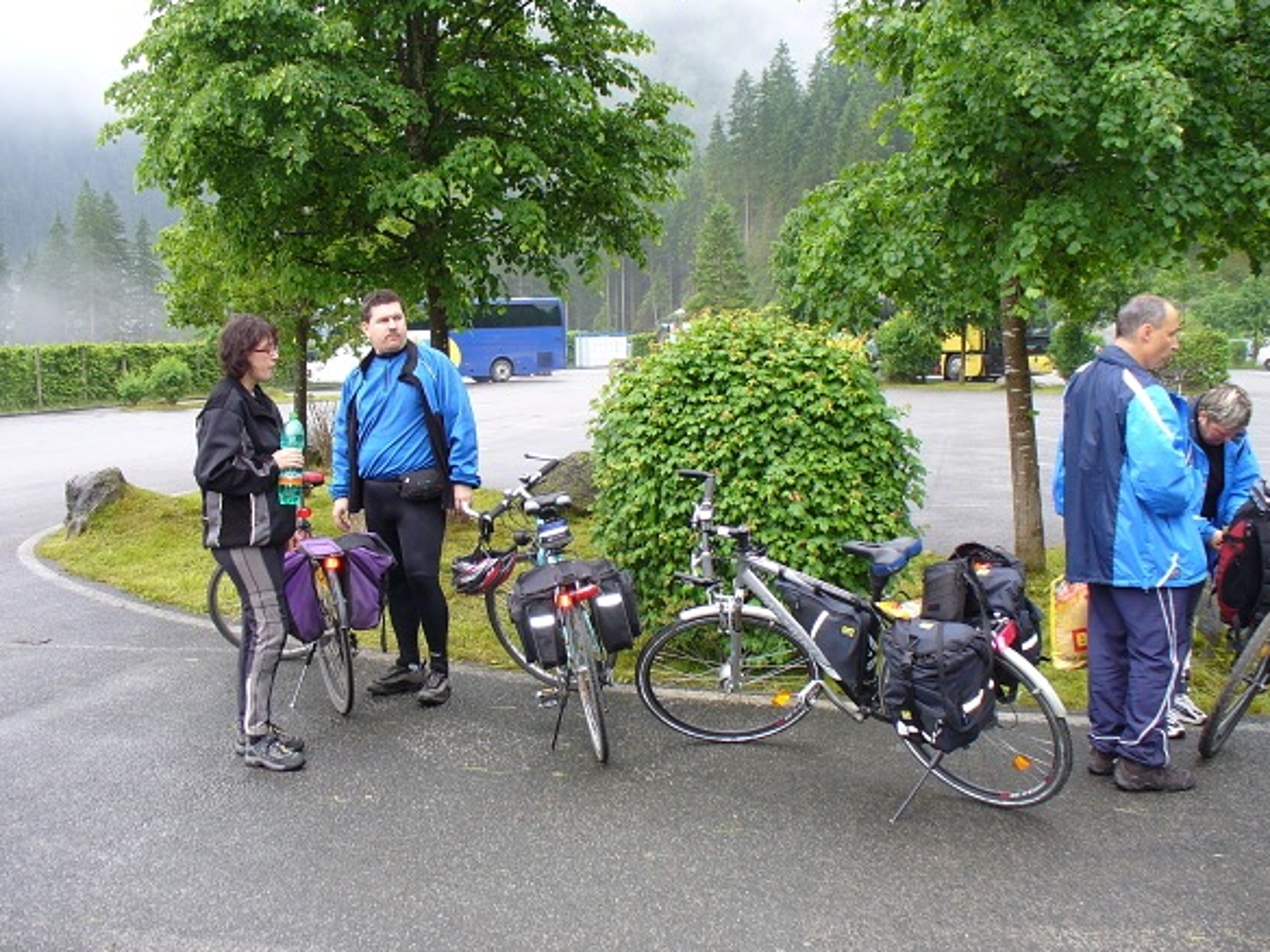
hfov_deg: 49.0
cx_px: 628
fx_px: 1394
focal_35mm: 38
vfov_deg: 37.7
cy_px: 467
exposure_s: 1/60
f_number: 2.8
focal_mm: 6.1
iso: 80
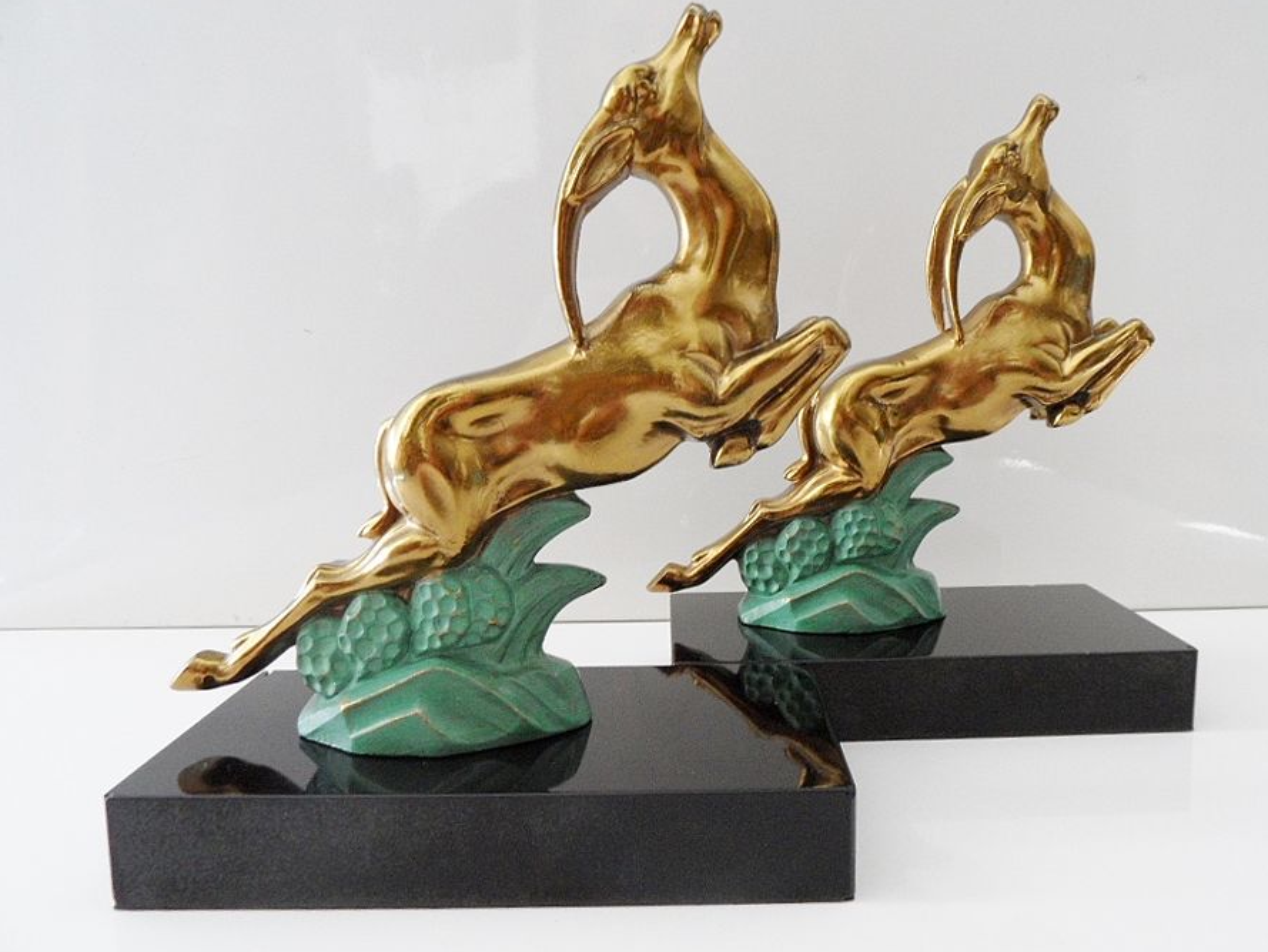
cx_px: 709
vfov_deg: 51.4
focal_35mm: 27
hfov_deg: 65.1
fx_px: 989
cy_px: 475
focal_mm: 3.9
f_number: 3.2
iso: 120
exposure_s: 1/30
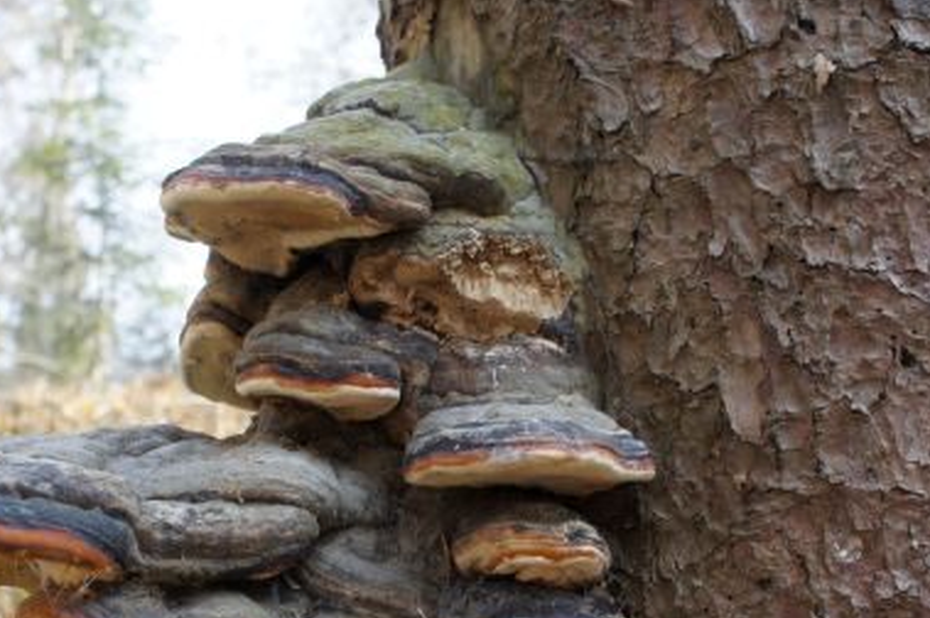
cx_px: 398
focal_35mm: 57
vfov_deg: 23.3
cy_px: 515
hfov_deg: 35.0
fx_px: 1471
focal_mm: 18
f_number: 5.6
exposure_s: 1/80
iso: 200
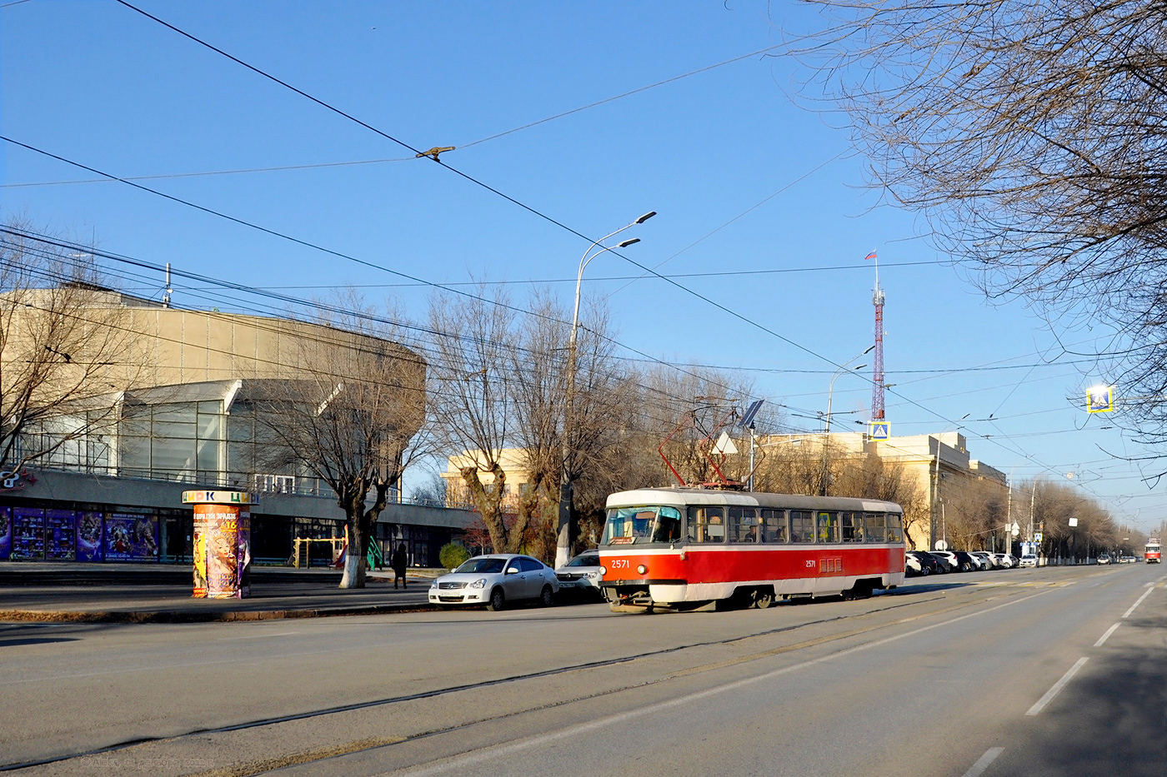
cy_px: 388
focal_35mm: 27
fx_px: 875
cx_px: 584
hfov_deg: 67.4
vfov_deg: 47.9
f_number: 8
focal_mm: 18
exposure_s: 1/500
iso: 200
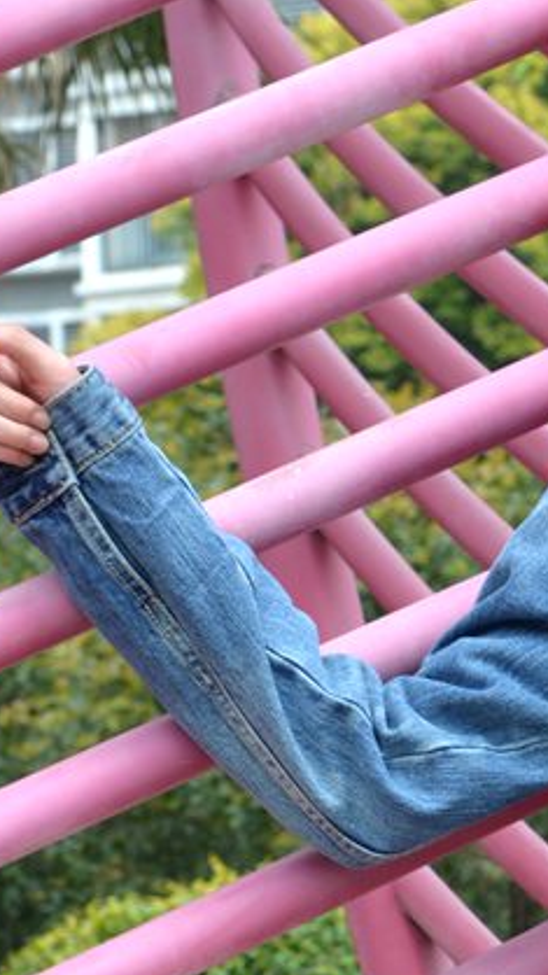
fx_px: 5763
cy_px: 1451
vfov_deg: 9.4
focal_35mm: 223
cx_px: 935
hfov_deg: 5.4
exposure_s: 1/80
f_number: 8
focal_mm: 58
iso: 200
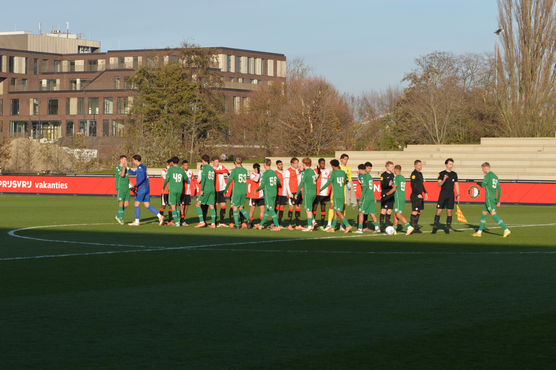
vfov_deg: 13.0
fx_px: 1620
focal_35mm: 105
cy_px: 185
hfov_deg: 19.5
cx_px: 278
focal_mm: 70
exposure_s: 1/1600
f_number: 6.3
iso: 400
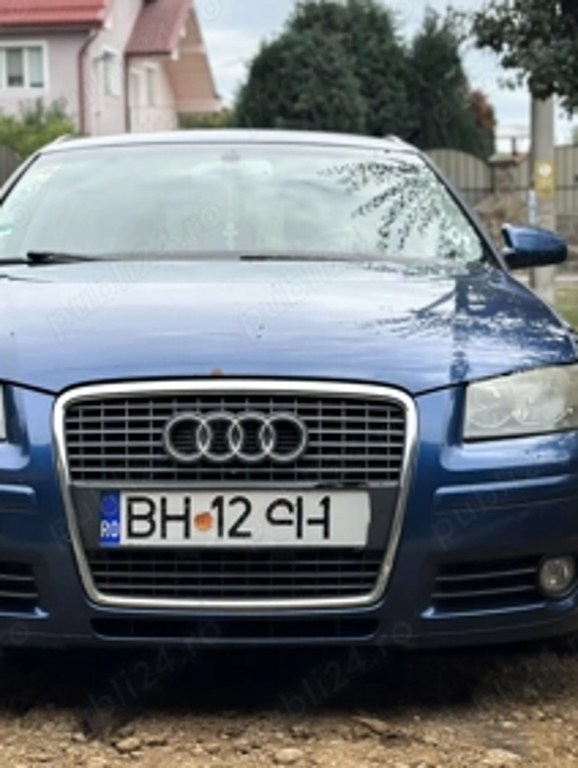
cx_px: 229
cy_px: 313
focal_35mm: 68
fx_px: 1512
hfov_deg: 21.6
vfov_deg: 28.5
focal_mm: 6.86
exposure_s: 1/3200
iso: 100
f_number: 1.8
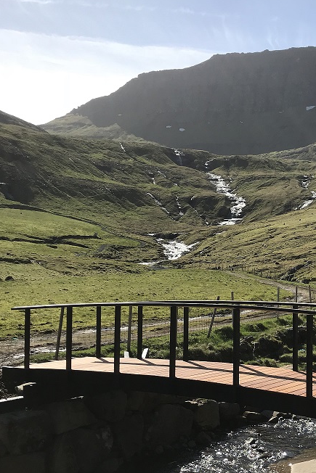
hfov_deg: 29.1
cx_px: 260
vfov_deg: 43.3
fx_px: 592
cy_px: 288
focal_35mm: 45
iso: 20
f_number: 1.8
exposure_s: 1/3690
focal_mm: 3.99
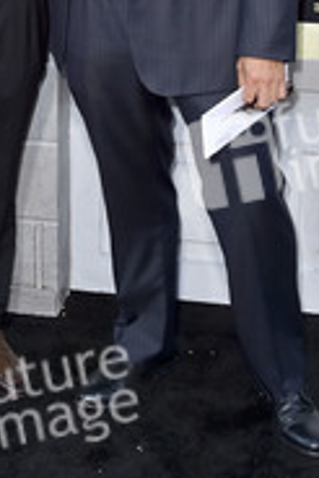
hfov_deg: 13.9
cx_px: 82
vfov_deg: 20.2
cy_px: 18
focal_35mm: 98
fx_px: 1300
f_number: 7.1
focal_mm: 45
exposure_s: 1/250
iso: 320
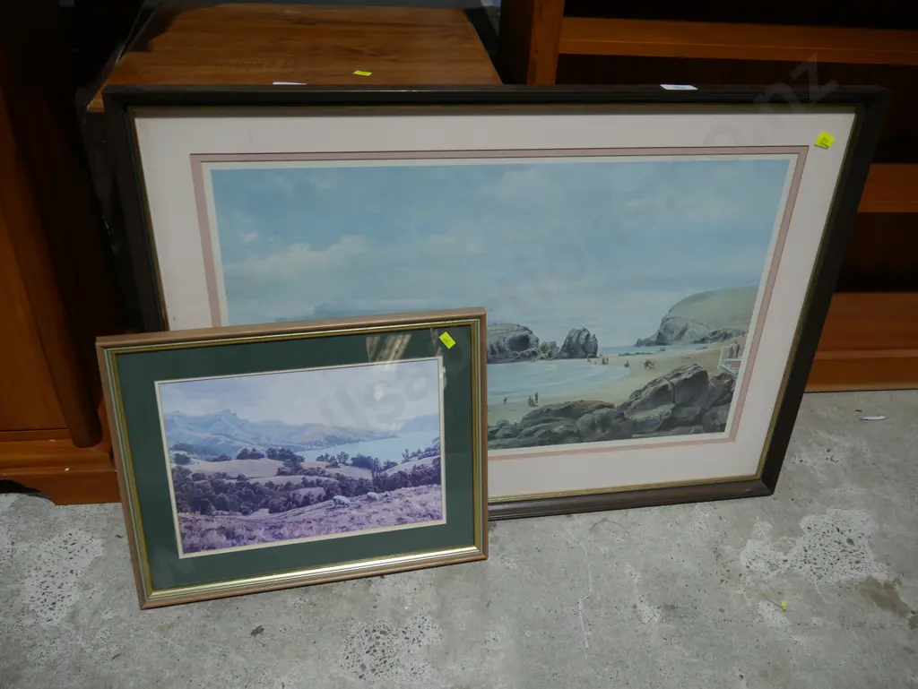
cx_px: 459
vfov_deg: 46.8
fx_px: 796
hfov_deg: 59.9
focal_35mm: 30
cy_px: 344
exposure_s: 1/100
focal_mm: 15
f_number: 3.6
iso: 200
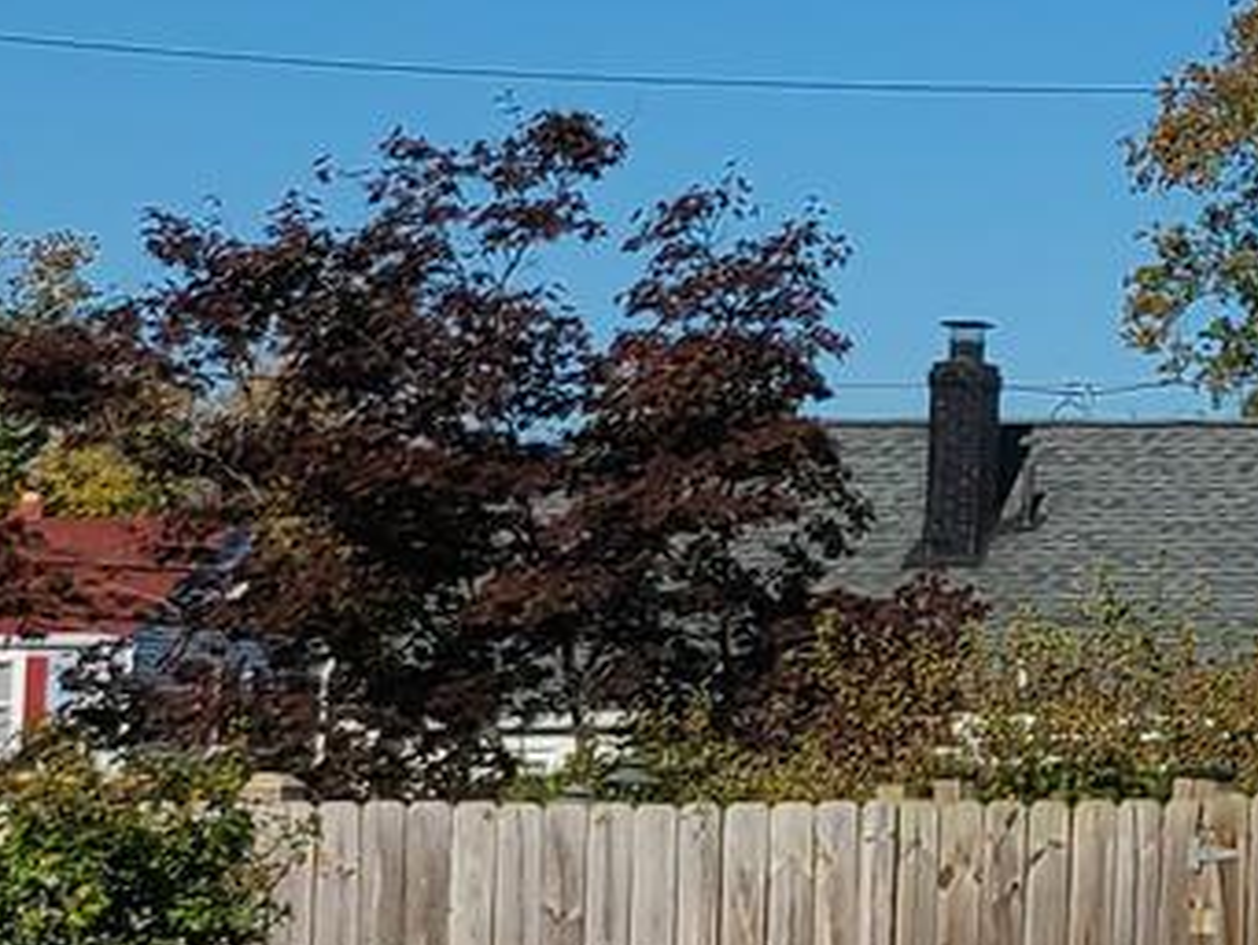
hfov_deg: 10.1
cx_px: 3497
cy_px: 377
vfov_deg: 9.5
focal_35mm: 156
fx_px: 5671
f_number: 1.8
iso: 40
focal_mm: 5.4
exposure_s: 1/4666
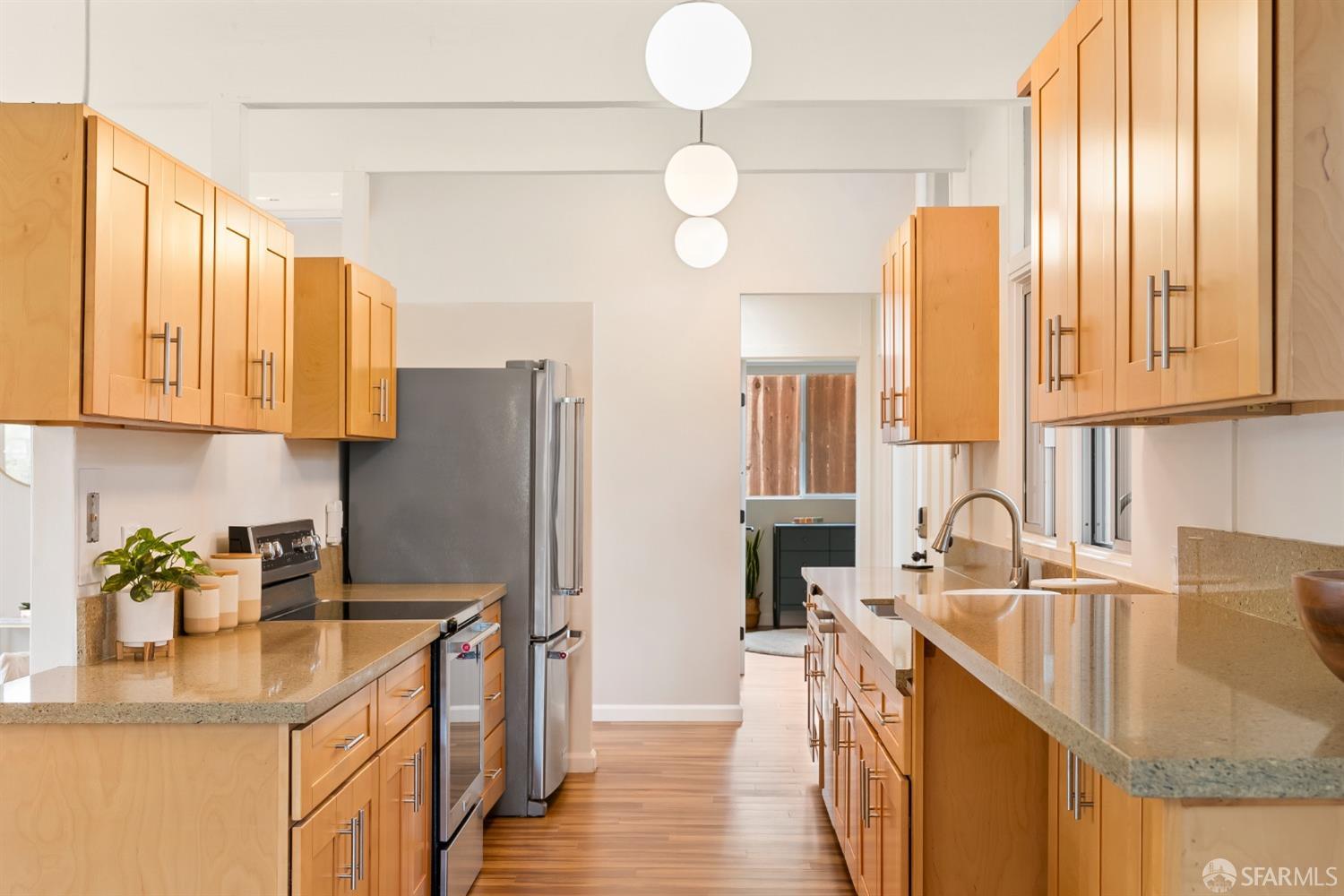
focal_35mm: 41
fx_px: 1531
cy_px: 448
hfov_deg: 47.4
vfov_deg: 32.6
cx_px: 672
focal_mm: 41
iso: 125
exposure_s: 1
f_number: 8
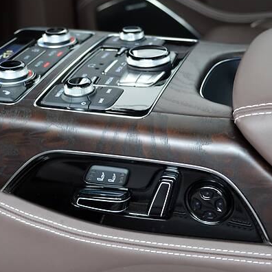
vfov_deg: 24.0
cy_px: 151
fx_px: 640
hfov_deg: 24.0
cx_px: 157
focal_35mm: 72
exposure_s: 1/20
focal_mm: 28
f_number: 4.5
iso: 400
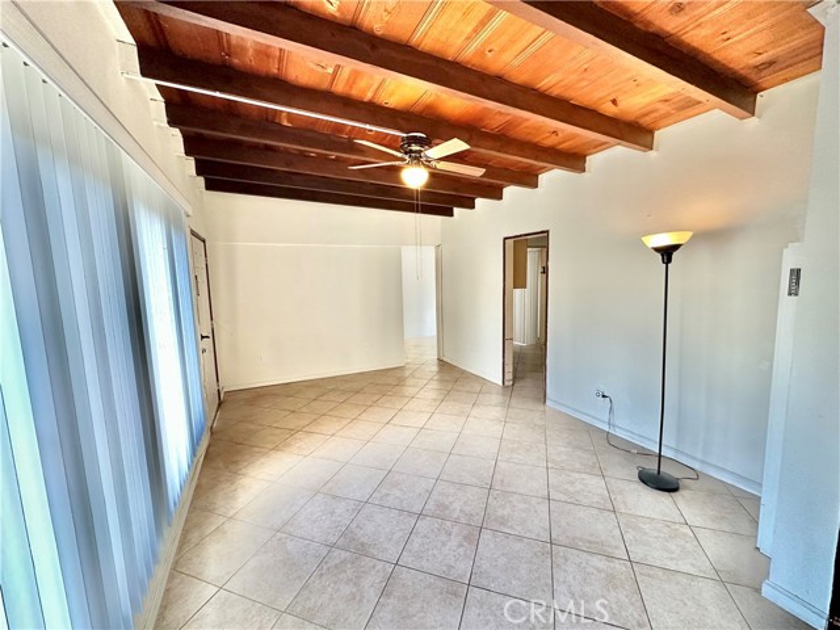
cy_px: 315
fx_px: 340
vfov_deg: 85.7
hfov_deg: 102.1
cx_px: 420
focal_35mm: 14
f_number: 2.2
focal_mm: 2.22
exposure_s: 1/120
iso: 250
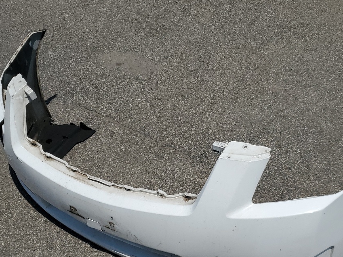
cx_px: 189
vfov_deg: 29.3
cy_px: 184
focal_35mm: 49
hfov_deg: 38.9
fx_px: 486
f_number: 1.5
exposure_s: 1/10000
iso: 50
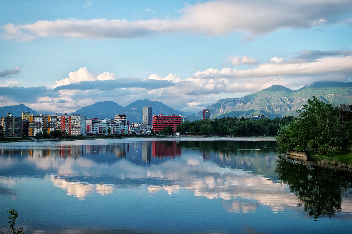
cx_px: 176
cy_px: 117
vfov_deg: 33.8
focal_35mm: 39
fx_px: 385
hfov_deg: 49.2
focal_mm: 26.25
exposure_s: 1/200
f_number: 11
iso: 400
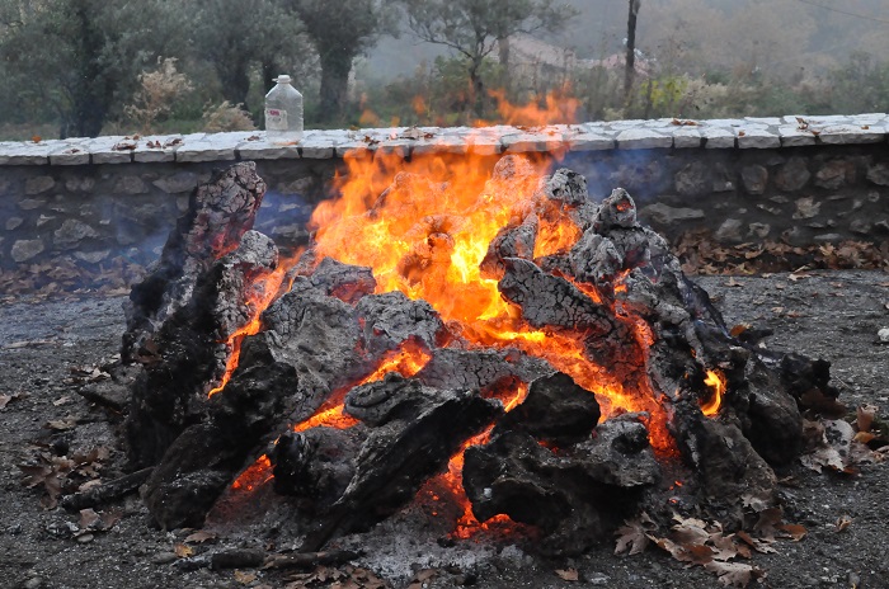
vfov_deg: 25.0
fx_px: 1331
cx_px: 444
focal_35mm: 54
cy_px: 294
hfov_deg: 36.9
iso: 3200
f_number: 8
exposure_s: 1/250
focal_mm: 36
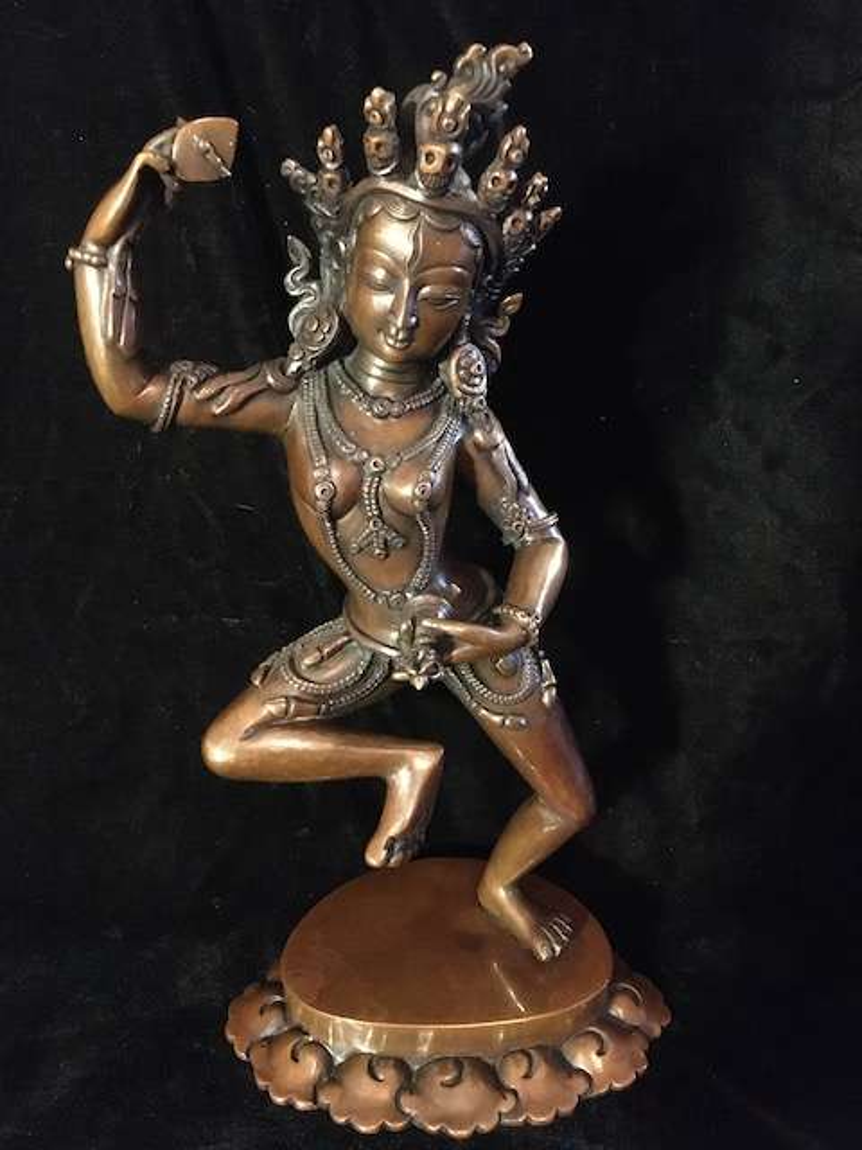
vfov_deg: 61.7
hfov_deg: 48.2
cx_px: 431
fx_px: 963
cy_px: 575
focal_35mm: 29
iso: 1250
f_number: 2.2
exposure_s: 1/17
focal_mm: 4.15
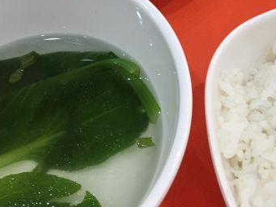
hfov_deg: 31.4
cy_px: 9
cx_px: 219
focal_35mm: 60
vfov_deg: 23.6
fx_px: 479
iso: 160
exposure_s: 1/33
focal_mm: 4.15
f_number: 2.2
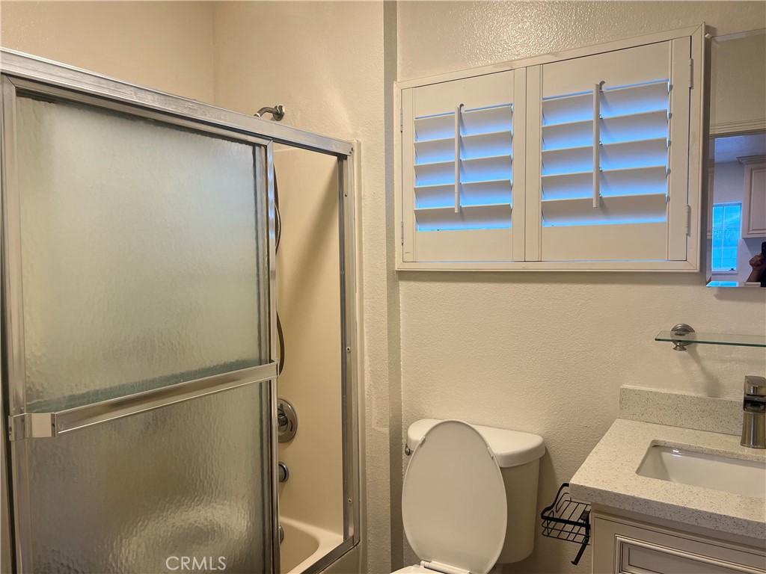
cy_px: 287
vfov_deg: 53.1
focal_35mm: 26
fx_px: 575
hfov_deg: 67.3
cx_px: 383
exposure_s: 1/120
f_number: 1.5
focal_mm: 5.7
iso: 80
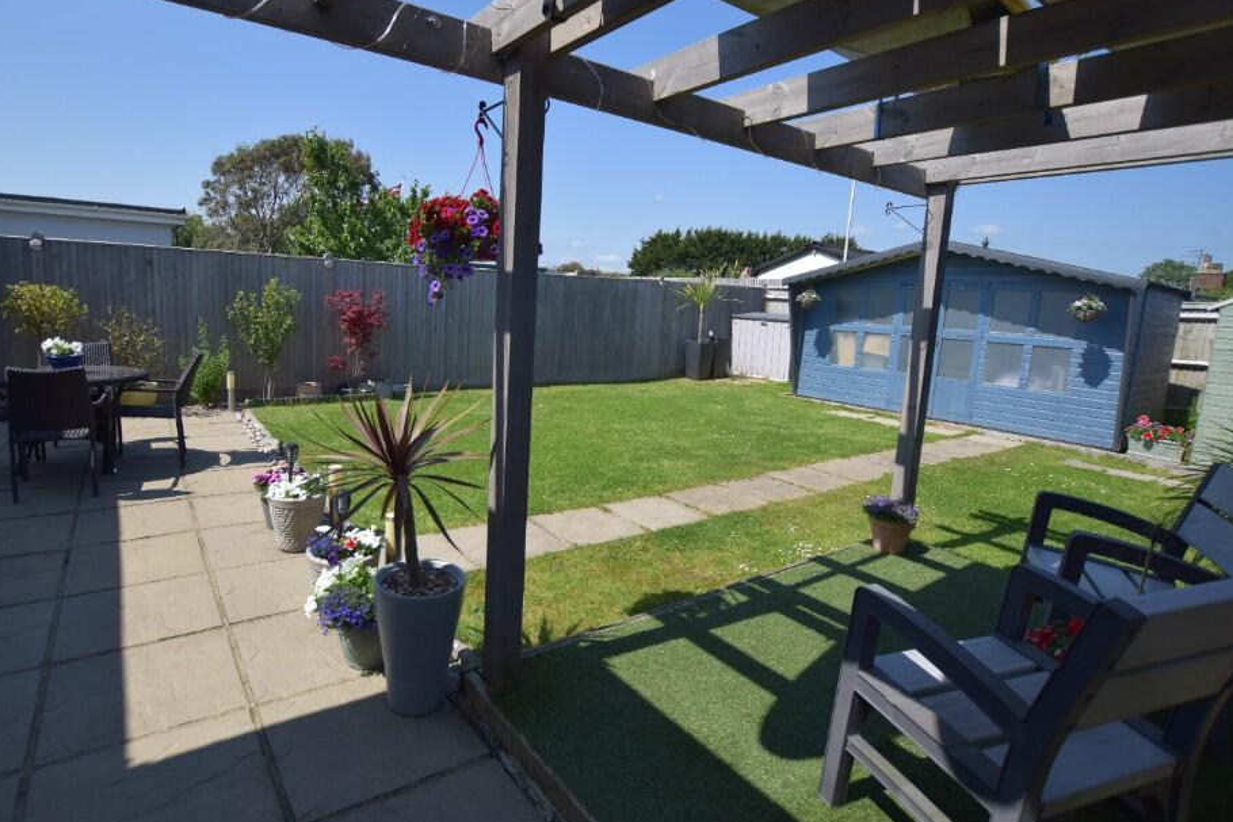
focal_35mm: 19
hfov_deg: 88.0
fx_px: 636
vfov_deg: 65.7
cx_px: 556
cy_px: 384
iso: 200
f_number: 3.5
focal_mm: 11
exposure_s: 1/2500
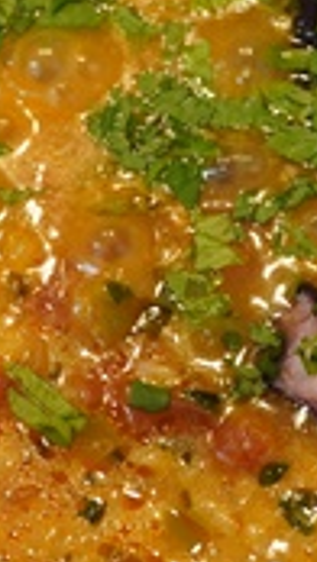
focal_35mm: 157
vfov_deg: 13.6
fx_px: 2341
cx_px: 256
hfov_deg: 7.7
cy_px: 110
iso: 640
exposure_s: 1/60
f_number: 4
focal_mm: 29
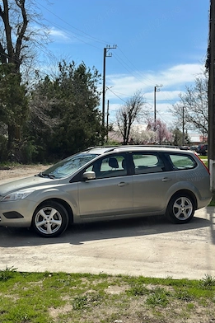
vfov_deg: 38.9
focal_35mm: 51
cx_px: 107
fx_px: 457
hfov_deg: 26.5
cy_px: 164
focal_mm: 6.86
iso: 100
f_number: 1.78
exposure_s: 1/8197
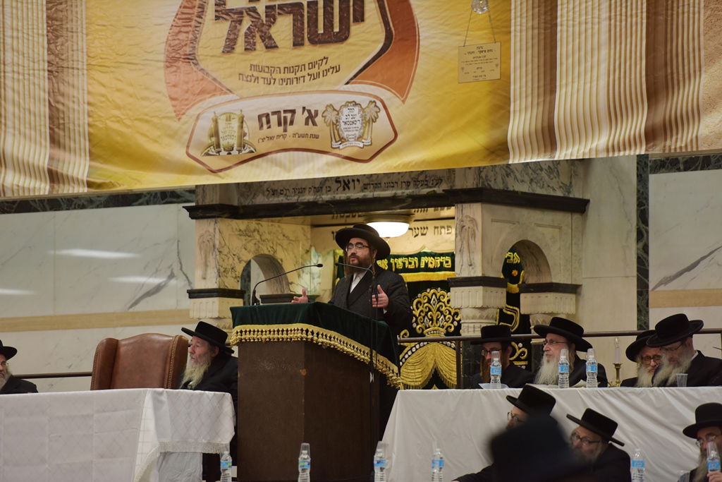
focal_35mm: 200
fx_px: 4011
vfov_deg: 6.9
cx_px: 361
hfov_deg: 10.3
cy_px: 241
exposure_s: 1/160
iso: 800
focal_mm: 200
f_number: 2.8
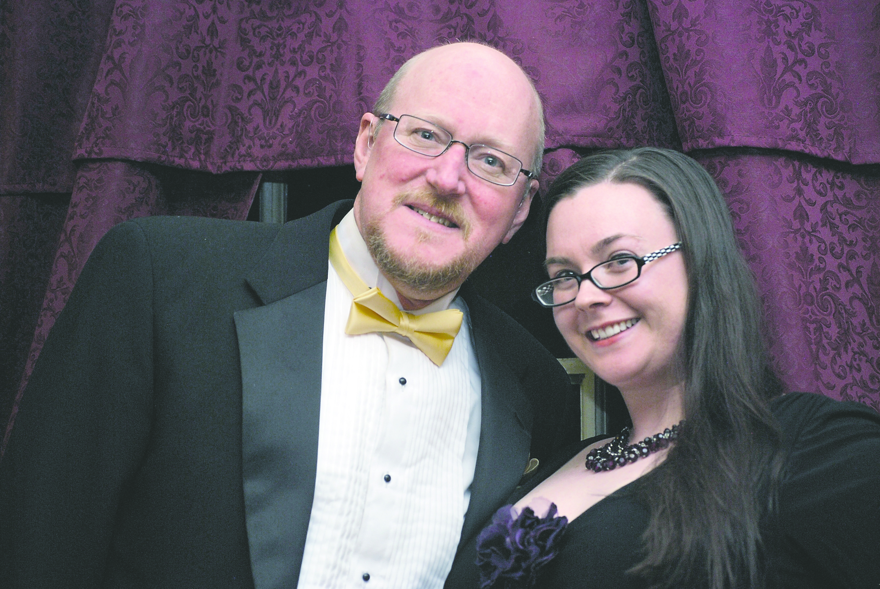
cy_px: 294
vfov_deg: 12.7
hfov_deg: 18.9
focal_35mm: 108
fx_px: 2643
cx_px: 440
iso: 200
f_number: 4.2
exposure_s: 1/60
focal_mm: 72
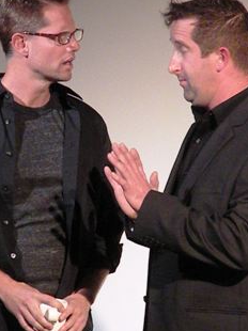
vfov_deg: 5.2
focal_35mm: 378
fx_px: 3616
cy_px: 180
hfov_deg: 3.9
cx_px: 111
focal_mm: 50.7
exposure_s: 1/47.4
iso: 1600
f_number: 4.5
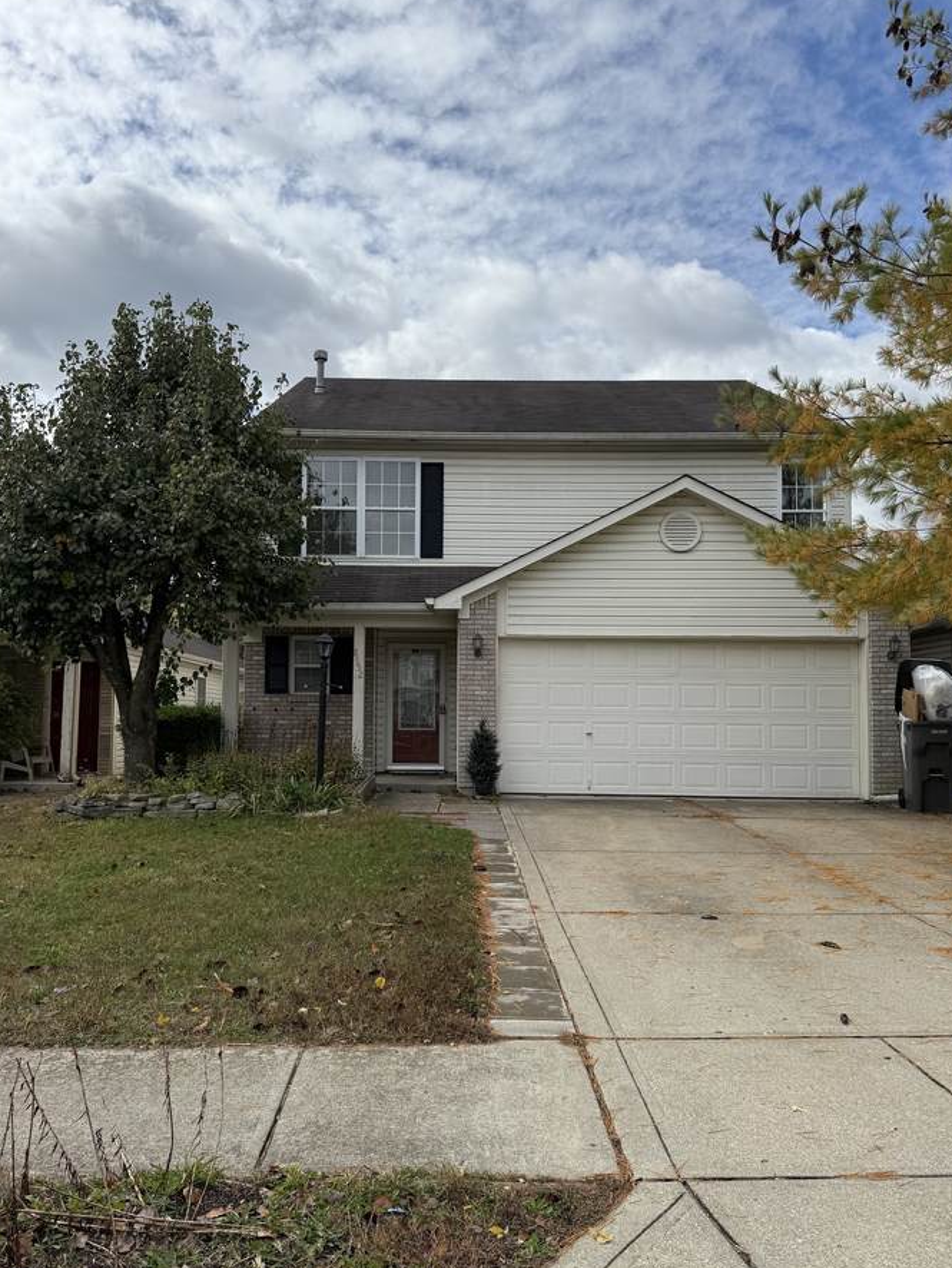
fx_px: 953
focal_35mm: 26
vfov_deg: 67.2
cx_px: 457
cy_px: 668
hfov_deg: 53.1
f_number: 1.78
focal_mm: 6.76
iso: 80
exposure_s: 1/5714
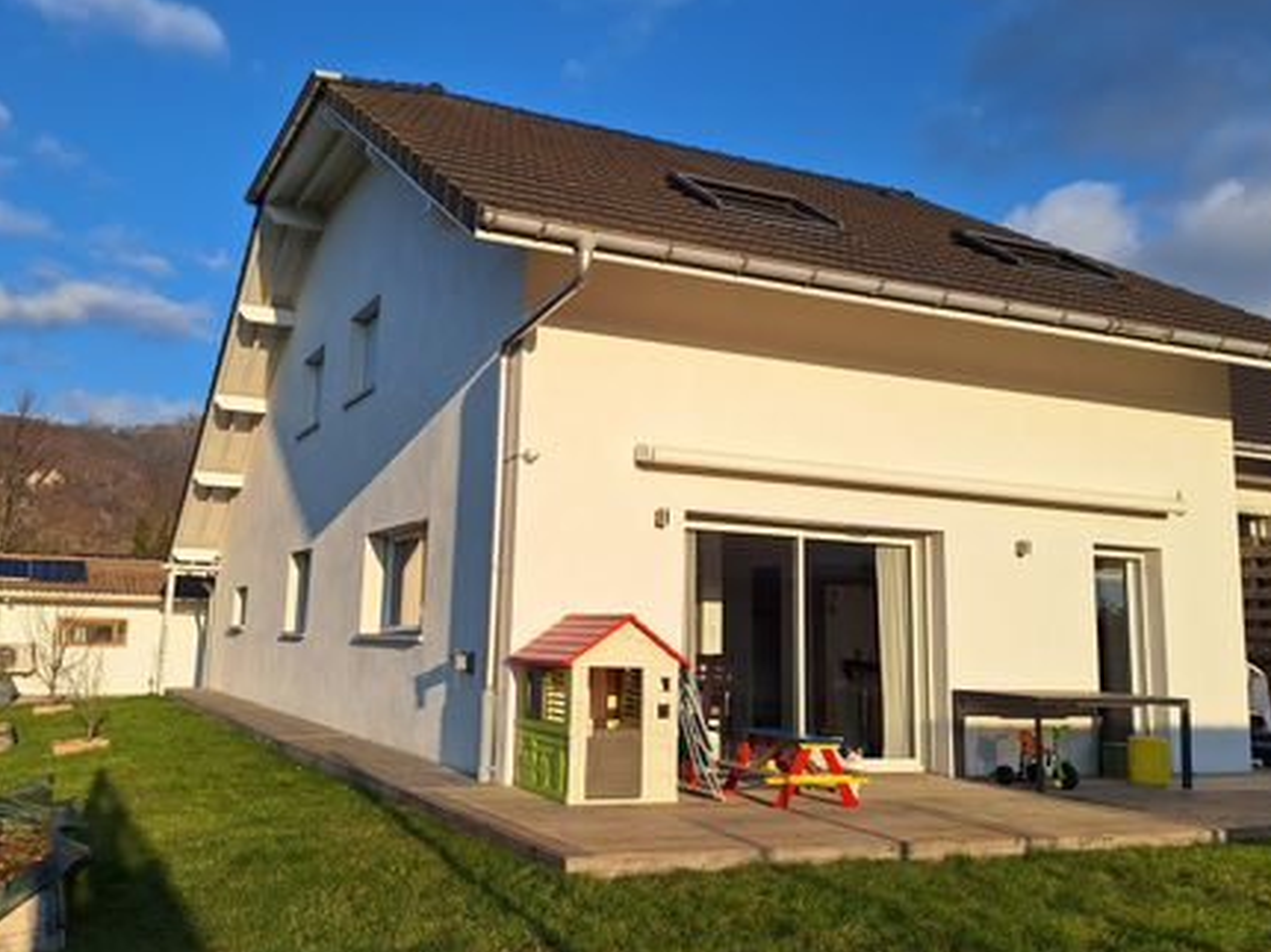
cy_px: 416
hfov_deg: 56.8
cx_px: 596
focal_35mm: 32
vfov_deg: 44.1
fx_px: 1175
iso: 40
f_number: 1.8
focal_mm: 5.54
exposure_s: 1/4184
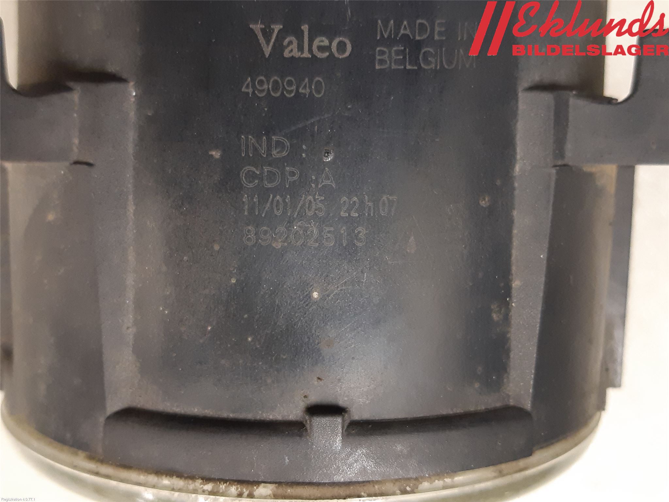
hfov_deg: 67.3
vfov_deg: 53.1
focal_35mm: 26
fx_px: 502
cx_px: 334
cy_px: 251
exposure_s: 1/25
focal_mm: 3.93
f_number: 1.7
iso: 200
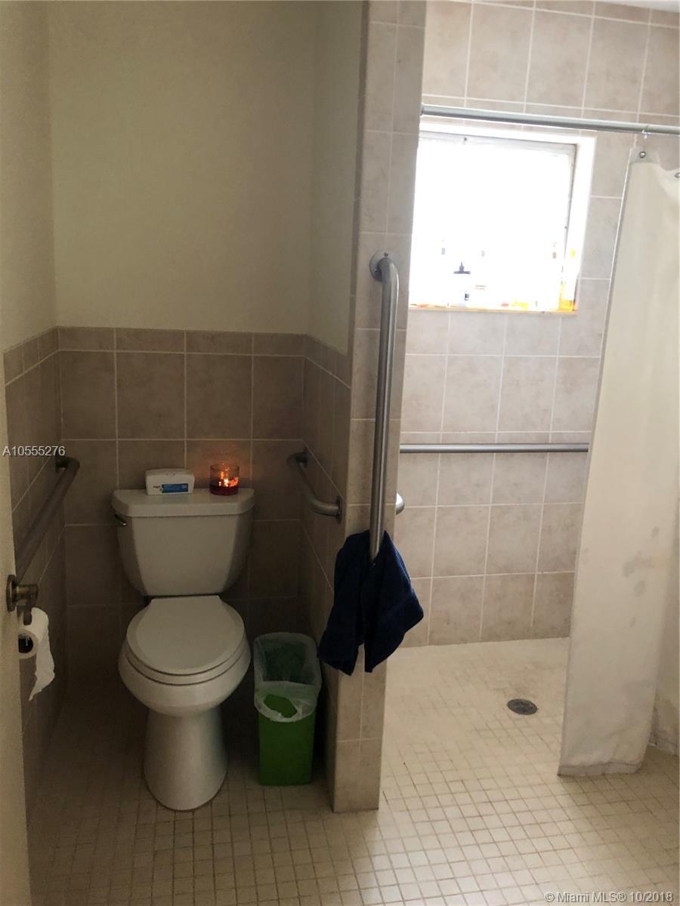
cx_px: 340
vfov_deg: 63.4
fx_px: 733
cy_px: 453
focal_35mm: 28
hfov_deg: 49.7
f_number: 1.8
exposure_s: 1/15
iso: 80
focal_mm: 4
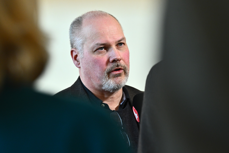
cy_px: 76
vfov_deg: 10.5
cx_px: 114
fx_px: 826
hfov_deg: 15.8
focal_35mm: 130
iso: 2000
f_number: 5.6
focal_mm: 130
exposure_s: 1/80
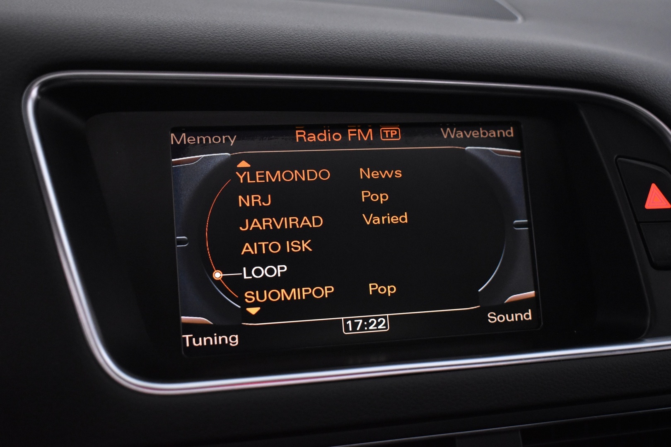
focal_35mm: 52
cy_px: 224
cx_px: 336
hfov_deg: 37.9
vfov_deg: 25.8
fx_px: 978
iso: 3200
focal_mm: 35
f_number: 4.5
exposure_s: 1/60
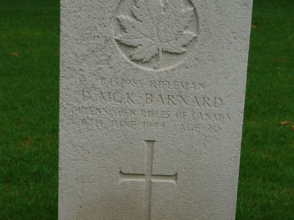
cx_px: 150
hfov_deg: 21.8
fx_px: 764
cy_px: 156
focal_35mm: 90
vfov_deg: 16.4
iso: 200
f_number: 7.1
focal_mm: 40
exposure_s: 1/200
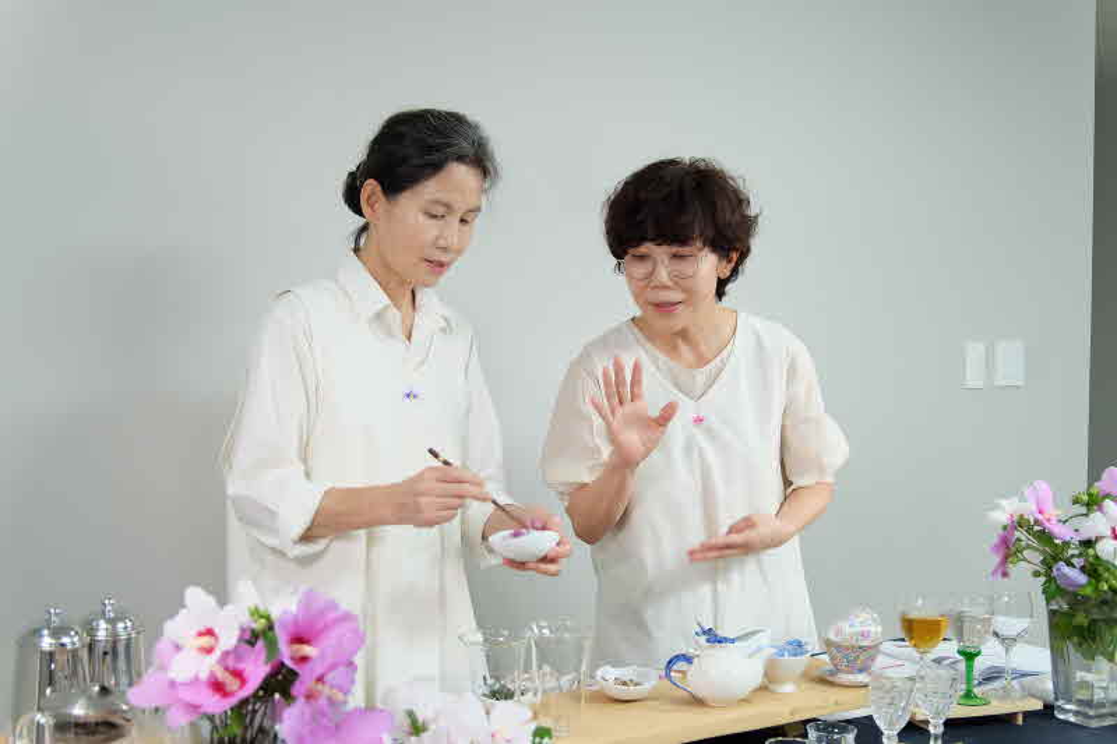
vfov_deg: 18.2
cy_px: 372
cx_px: 558
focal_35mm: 75
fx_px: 2326
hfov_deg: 27.0
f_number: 5.6
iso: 640
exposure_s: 1/30
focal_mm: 50
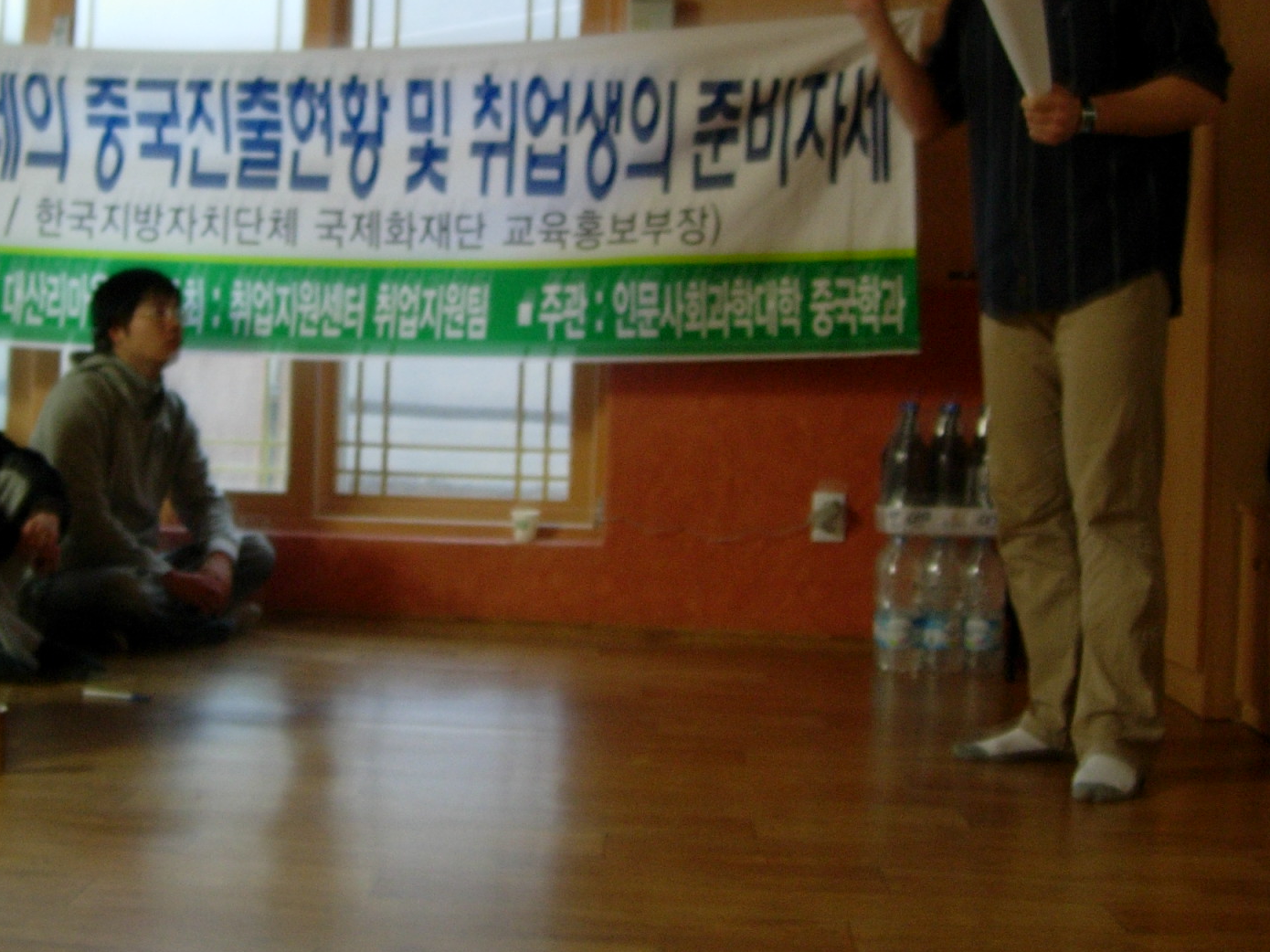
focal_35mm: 56
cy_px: 333
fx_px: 2054
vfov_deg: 26.0
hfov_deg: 34.3
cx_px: 522
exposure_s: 1/4
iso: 133
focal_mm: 7.8
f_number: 2.8
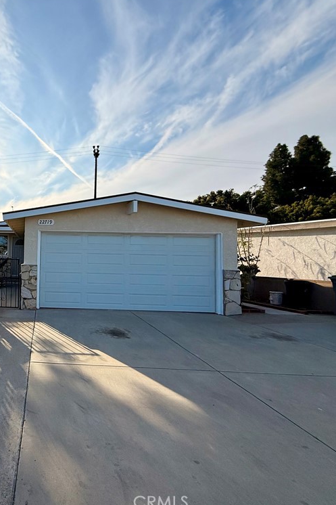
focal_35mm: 20
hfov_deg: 52.9
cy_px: 252
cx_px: 24
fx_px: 280
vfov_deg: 84.0
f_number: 2.2
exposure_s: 1/5155
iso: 64
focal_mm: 2.22
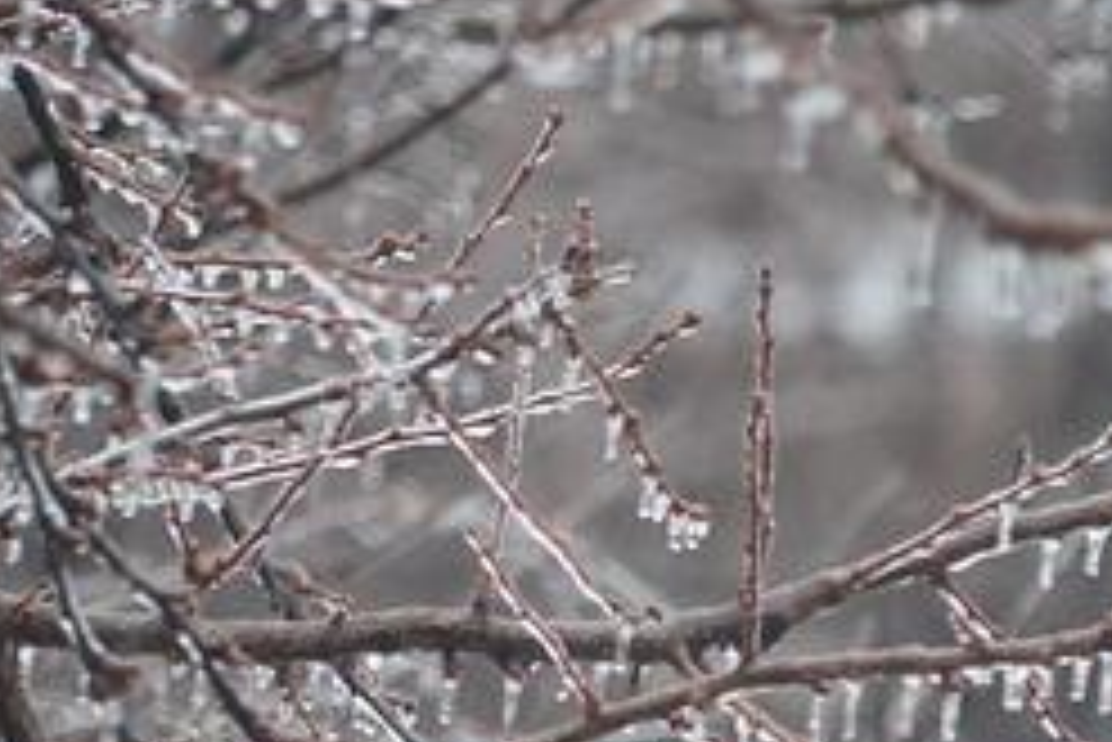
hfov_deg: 2.1
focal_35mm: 970
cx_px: 954
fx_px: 29979
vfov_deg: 1.4
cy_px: 926
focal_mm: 200
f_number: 5.6
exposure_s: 1/15
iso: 100
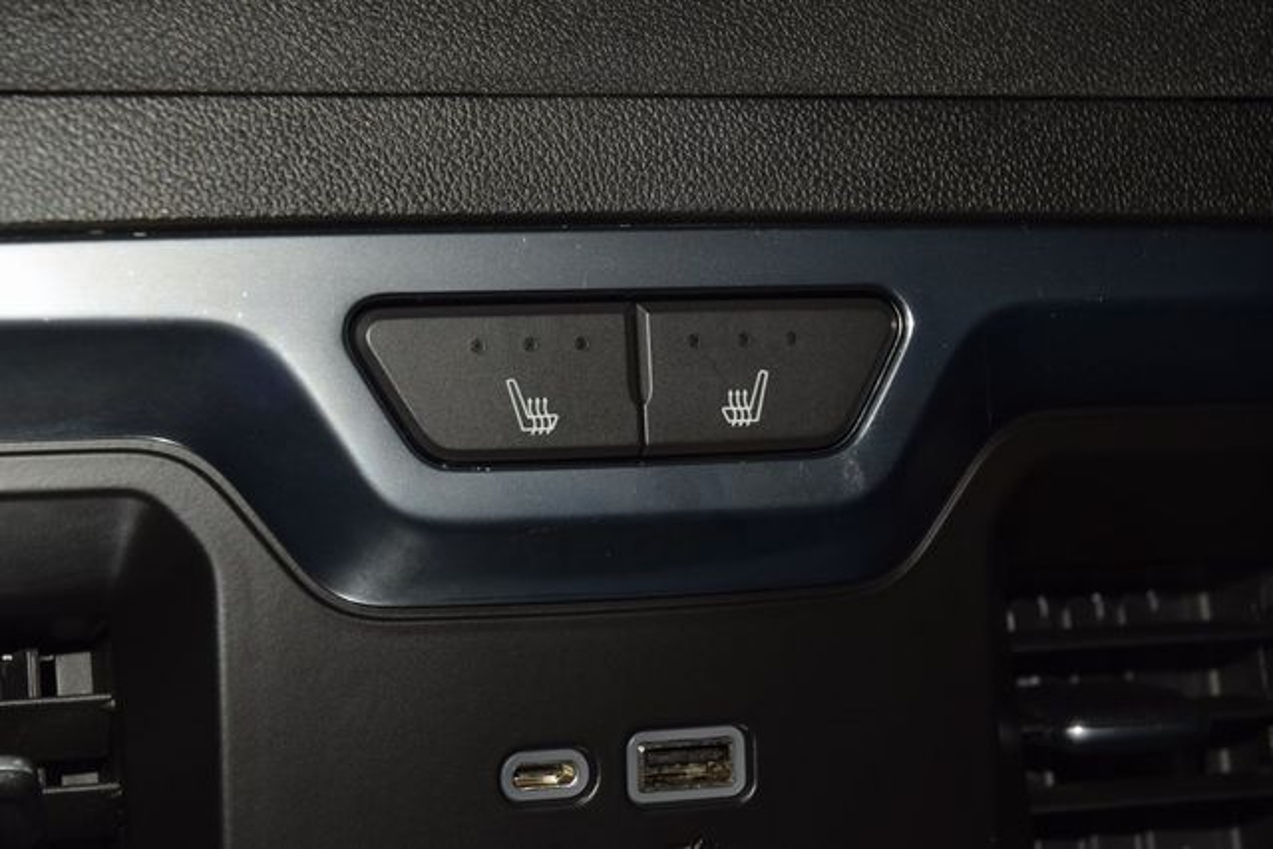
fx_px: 3714
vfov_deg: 13.0
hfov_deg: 19.5
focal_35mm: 105
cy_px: 424
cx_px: 636
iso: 100
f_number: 8
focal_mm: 70
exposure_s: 1/125
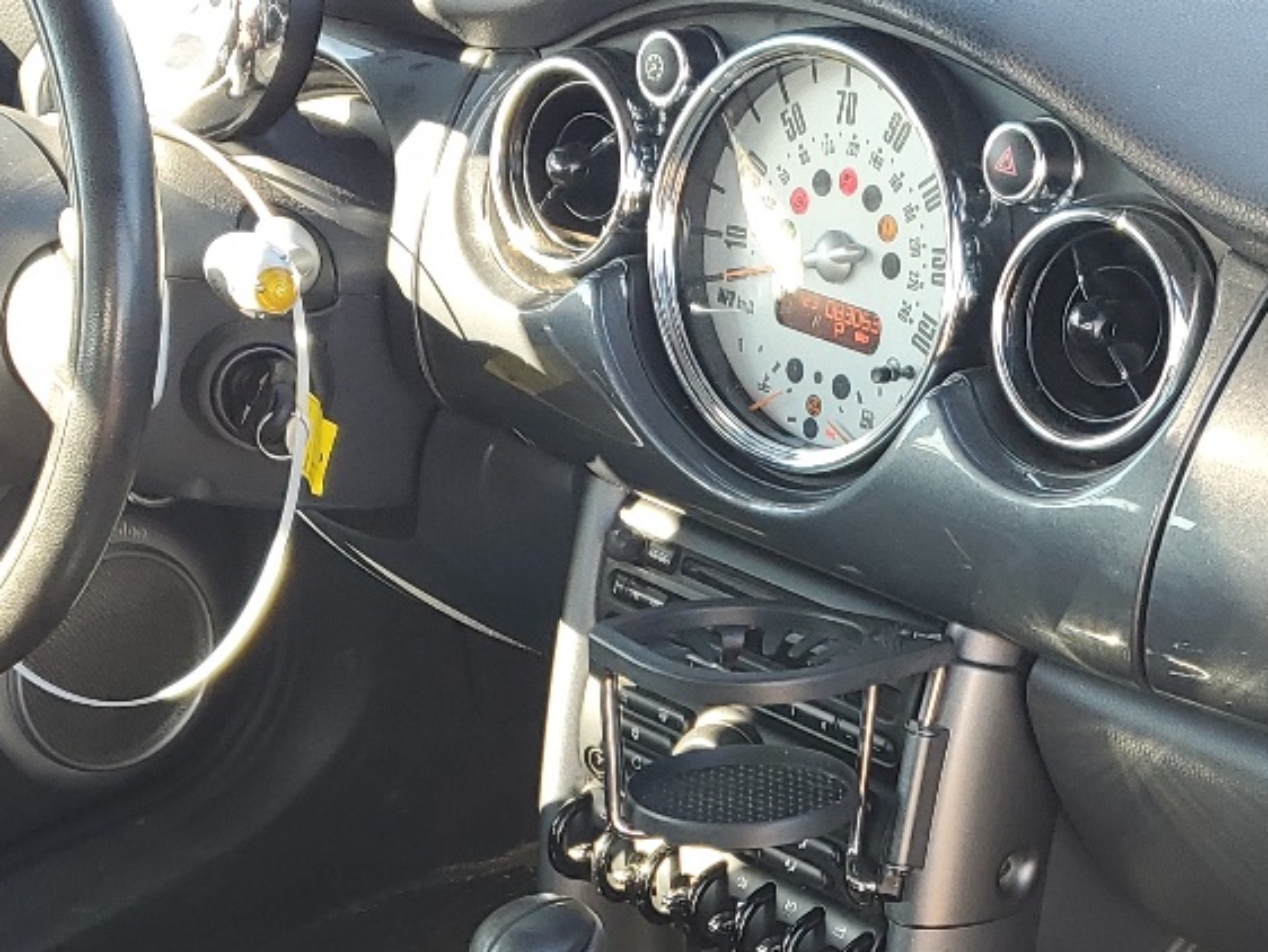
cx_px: 923
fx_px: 2712
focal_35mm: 74
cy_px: 1101
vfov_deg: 19.0
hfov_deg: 26.0
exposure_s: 1/128
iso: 50
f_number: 1.5
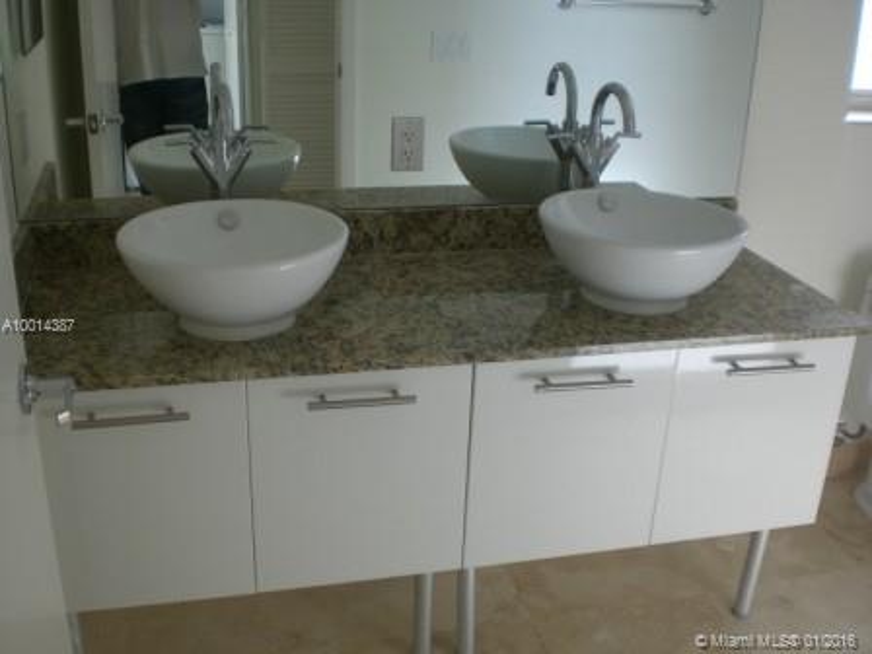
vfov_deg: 37.7
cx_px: 436
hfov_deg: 49.0
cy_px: 327
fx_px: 957
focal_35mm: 38
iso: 50
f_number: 3.1
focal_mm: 6.3
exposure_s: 1/100
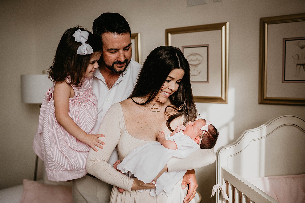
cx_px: 152
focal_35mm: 35
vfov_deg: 37.9
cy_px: 102
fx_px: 297
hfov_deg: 54.4
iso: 640
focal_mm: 35
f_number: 2.2
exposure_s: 1/500
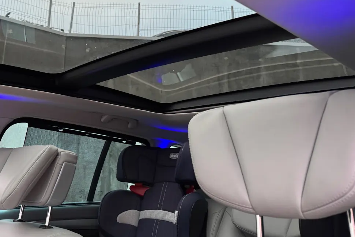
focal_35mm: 37
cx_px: 94
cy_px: 59
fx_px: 365
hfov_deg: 50.0
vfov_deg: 35.2
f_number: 1.78
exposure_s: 1/60
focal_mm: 6.76
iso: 250
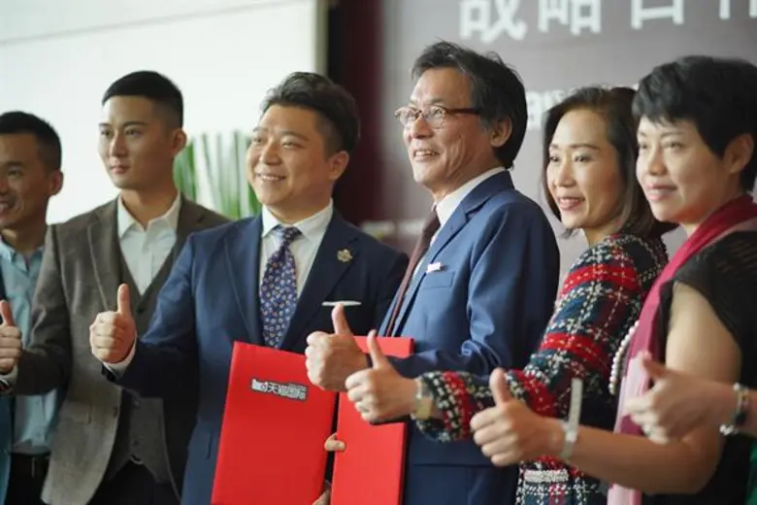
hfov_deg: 23.9
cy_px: 252
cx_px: 378
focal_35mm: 85
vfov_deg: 16.1
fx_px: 1787
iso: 800
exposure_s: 1/320
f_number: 1.8
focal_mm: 85
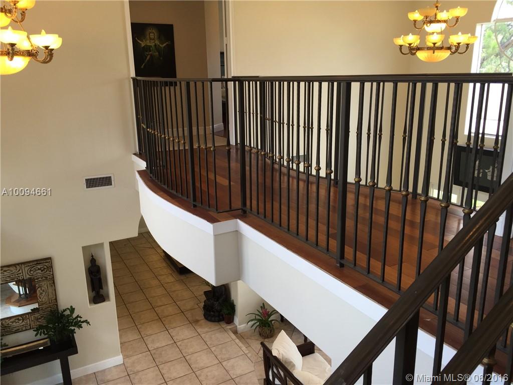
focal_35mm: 29
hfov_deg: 61.7
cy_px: 192
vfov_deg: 48.2
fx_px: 430
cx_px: 256
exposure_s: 1/40
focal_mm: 4.15
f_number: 2.2
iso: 32
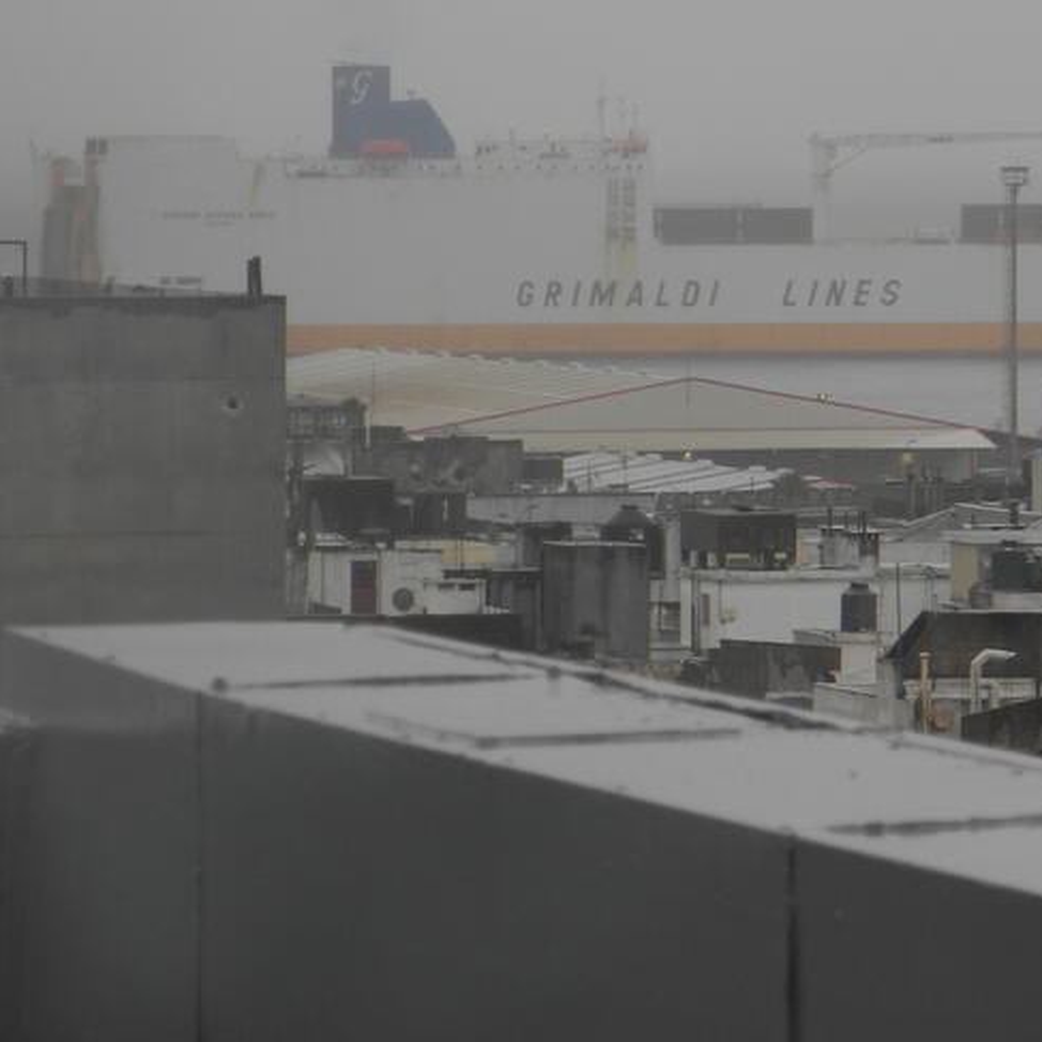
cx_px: 817
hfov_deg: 4.7
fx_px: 12669
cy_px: 289
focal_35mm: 372
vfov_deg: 4.7
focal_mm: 42.6
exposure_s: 1/50
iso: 100
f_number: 5.6
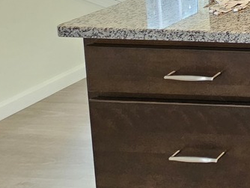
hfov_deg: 18.6
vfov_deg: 21.4
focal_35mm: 56
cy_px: -104
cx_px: 516
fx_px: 405
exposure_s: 1/60
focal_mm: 2.2
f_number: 2.2
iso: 160
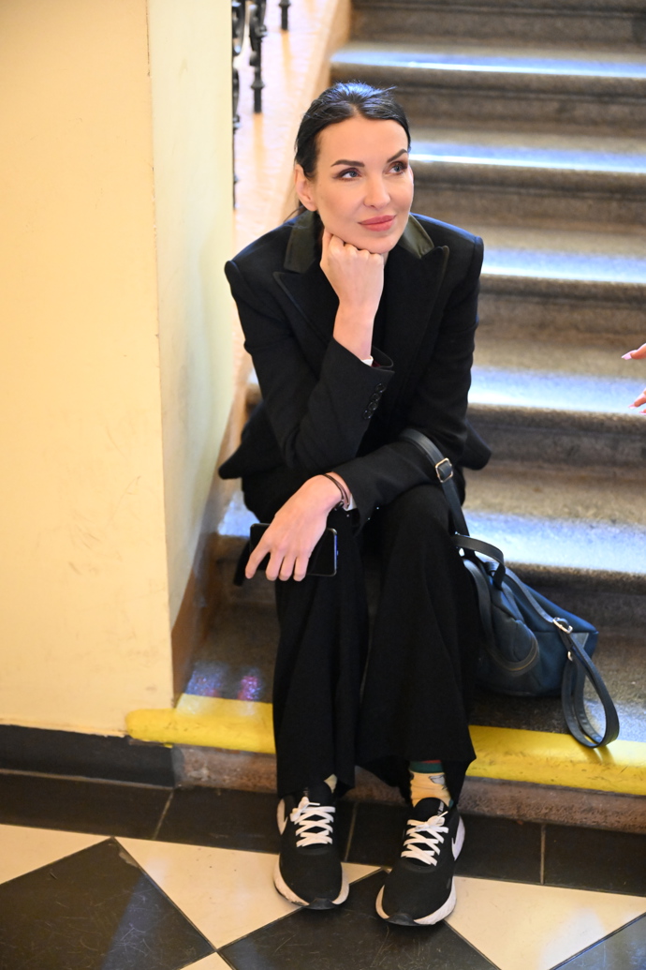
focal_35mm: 51
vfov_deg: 38.9
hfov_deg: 26.5
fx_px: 1373
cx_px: 323
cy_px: 485
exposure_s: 1/125
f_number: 2.8
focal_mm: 51
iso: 10000
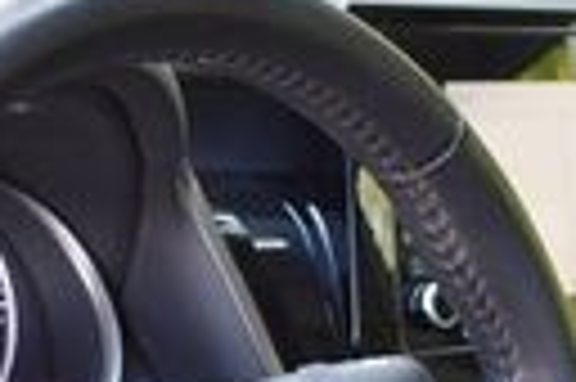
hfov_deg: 15.1
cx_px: 126
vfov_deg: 9.9
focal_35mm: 135
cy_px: 542
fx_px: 2157
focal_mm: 18
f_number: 3.5
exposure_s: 1/250
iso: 800
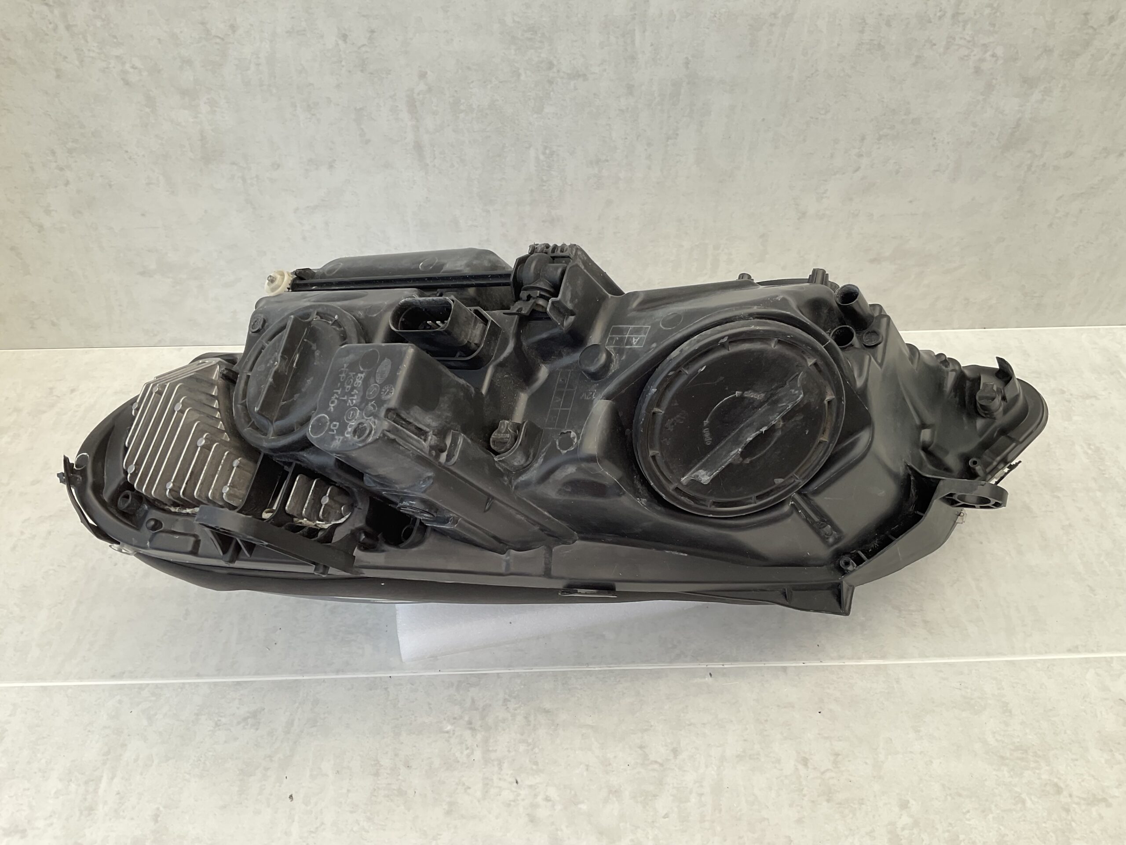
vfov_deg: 48.2
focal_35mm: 29
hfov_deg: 61.7
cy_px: 422
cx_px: 563
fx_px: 943
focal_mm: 3
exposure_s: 1/650
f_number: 1.8
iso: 16
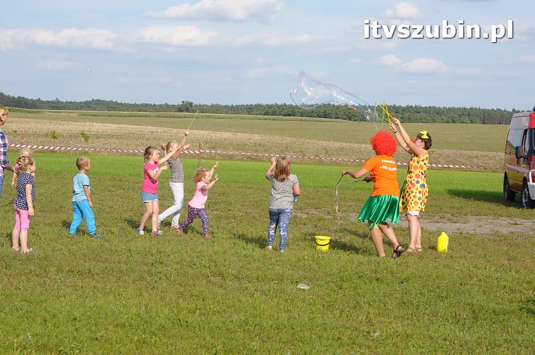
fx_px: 1113
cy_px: 178
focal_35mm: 75
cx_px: 268
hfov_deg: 27.0
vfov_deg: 18.1
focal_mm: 50
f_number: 11
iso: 400
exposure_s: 1/400
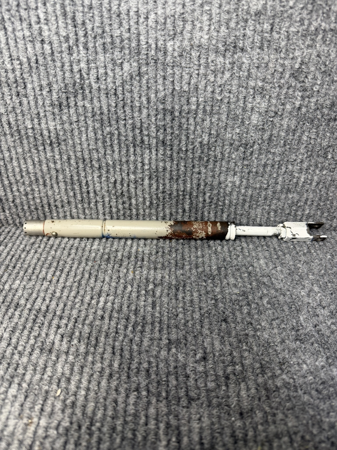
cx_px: 168
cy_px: 225
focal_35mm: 24
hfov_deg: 56.8
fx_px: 312
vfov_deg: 71.6
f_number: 1.78
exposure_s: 1/60
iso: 125
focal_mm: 6.76
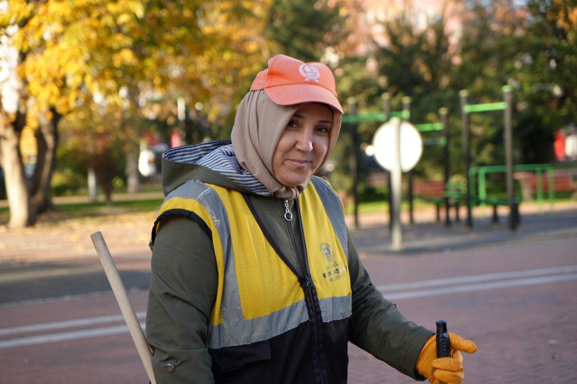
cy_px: 192
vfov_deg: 19.5
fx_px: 1122
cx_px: 288
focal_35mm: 70
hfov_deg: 28.8
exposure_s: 1/160
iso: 100
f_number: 4
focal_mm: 70
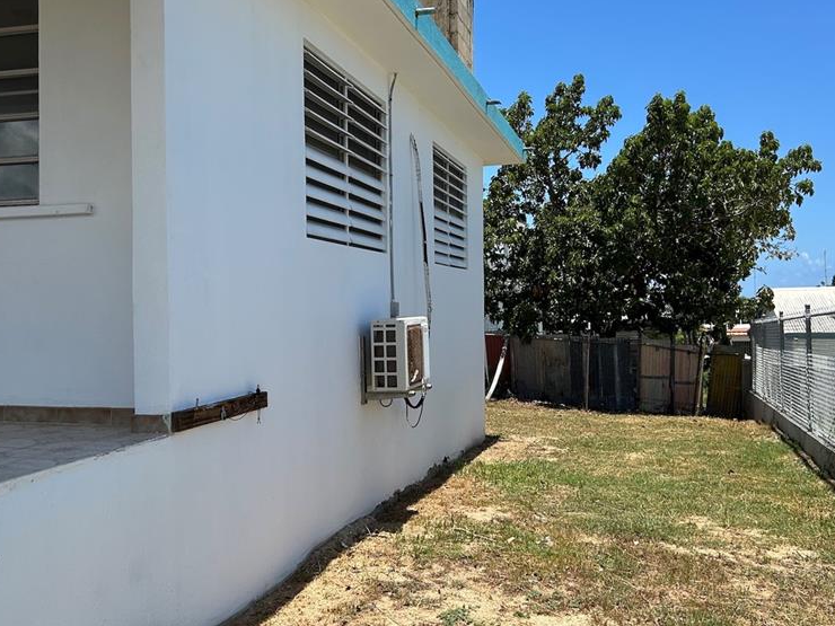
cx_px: 401
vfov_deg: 39.6
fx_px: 868
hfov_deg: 51.3
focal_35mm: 36
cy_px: 284
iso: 50
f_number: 1.5
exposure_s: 1/3831
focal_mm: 5.7
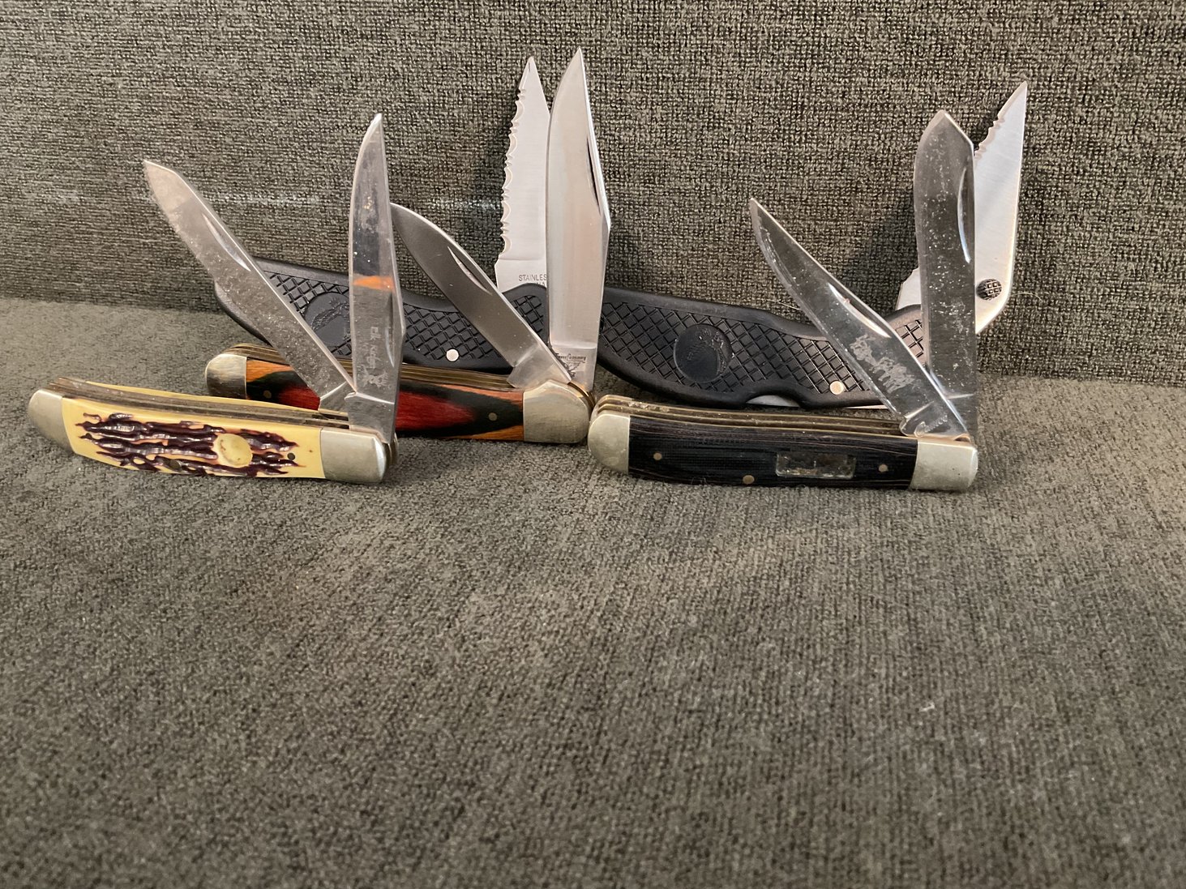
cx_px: 600
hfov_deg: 60.0
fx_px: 1028
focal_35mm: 30
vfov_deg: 46.8
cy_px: 432
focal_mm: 3
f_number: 1.8
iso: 400
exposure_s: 1/30
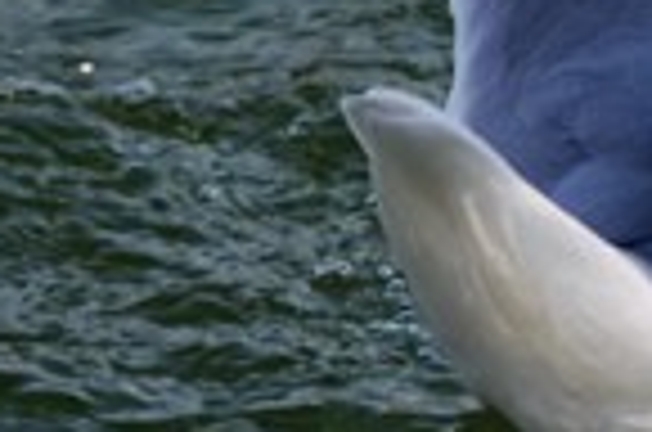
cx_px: 886
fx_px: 25408
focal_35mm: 1406
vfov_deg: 1.0
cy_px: -94
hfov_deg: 1.5
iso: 100
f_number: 5.6
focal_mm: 170
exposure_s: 1/500
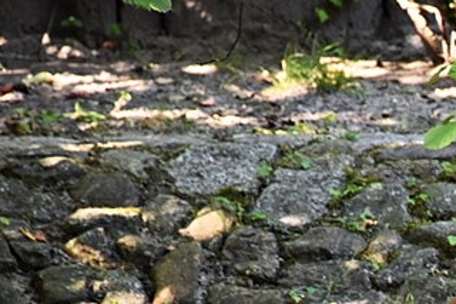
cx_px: 675
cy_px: 443
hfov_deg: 3.5
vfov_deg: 2.3
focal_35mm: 586
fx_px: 7419
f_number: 5.6
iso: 720
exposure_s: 1/60
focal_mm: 122
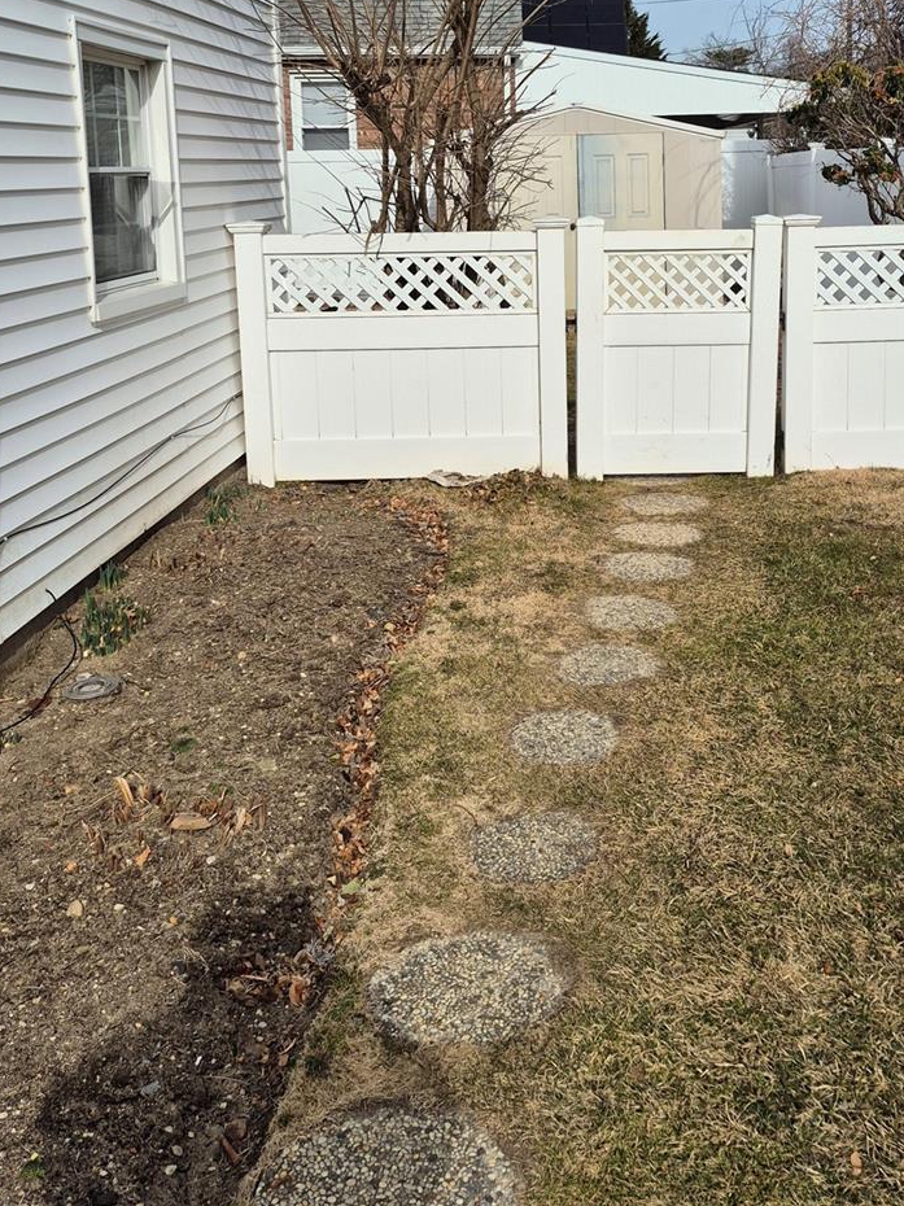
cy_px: 399
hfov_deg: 37.5
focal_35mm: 38
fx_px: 1324
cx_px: 564
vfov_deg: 48.2
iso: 25
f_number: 1.8
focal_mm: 5.4
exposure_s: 1/3072
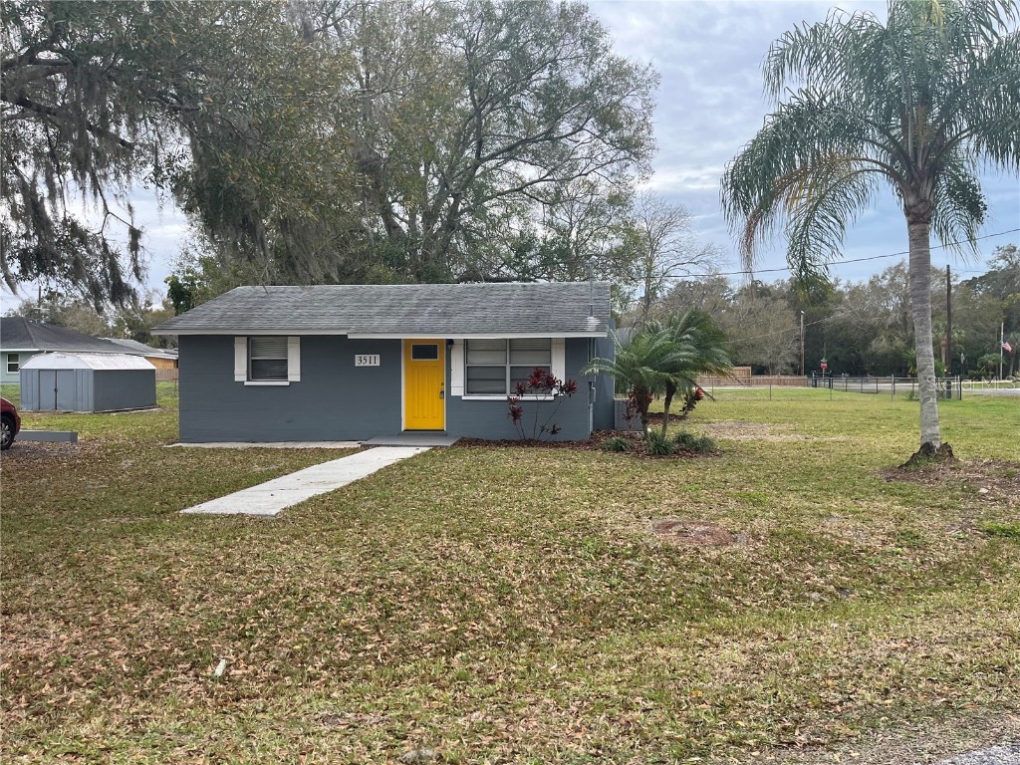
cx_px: 510
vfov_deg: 53.1
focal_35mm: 26
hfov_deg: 67.3
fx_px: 766
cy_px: 382
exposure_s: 1/1151
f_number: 1.6
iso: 50
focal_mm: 5.1
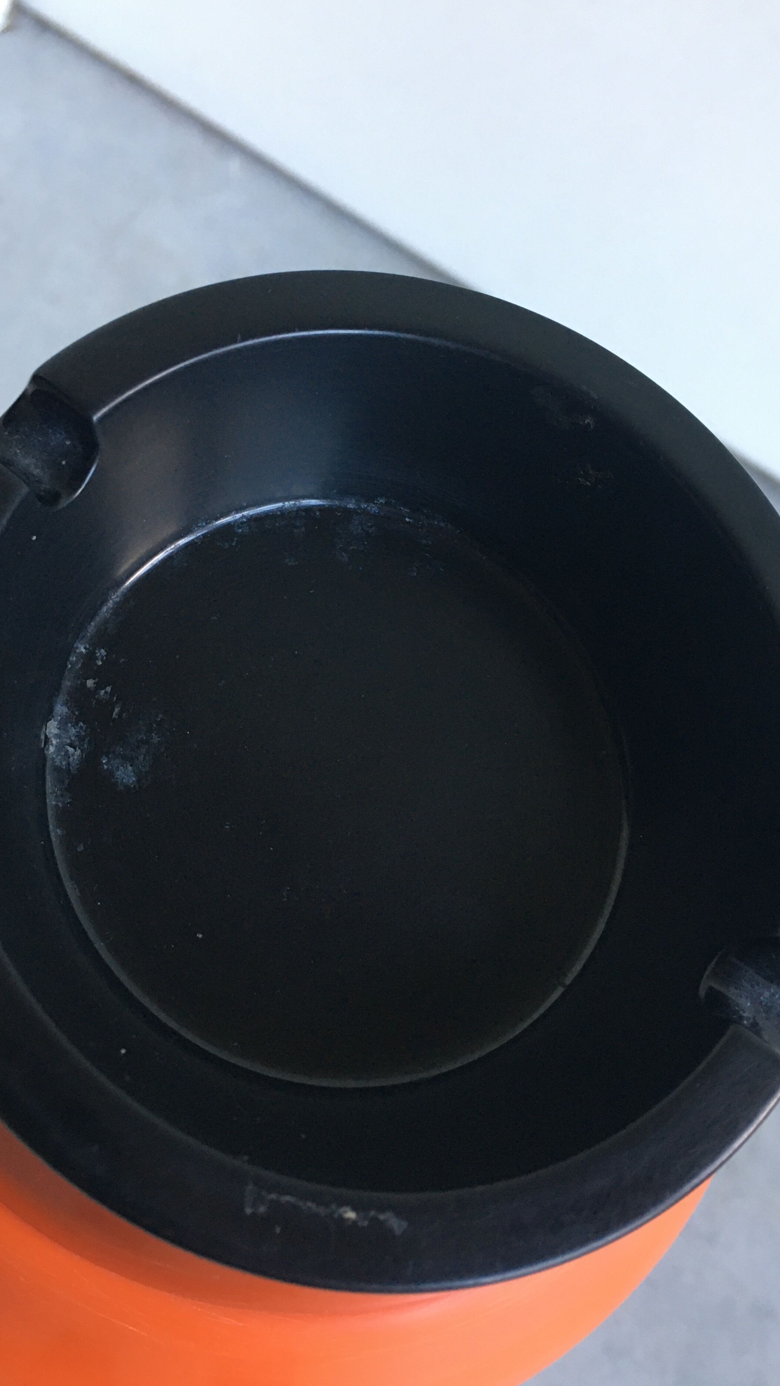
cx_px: 379
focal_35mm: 34
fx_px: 1250
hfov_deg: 34.7
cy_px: 642
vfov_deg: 58.0
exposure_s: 1/33
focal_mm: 4.15
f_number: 2.2
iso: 125
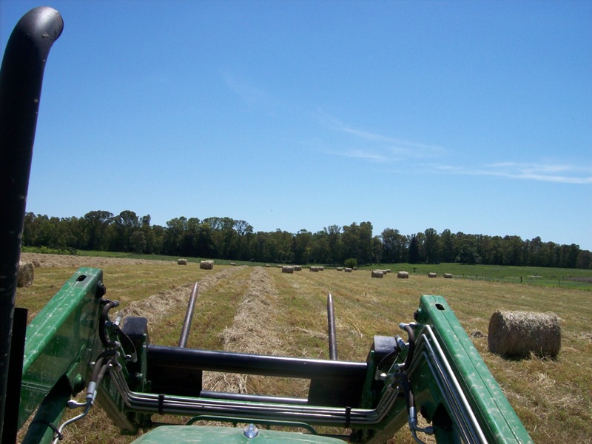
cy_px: 222
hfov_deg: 51.4
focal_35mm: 36
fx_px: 616
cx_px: 296
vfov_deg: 39.7
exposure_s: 1/747
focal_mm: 6
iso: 80
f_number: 4.8
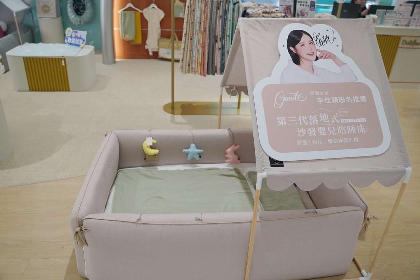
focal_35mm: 28
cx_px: 210
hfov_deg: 65.5
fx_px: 327
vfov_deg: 46.4
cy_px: 140
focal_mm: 28
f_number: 3.5
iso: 1600
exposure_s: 1/160
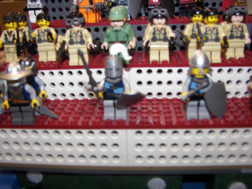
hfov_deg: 51.4
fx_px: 262
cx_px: 126
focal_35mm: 36
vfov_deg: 39.7
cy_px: 94
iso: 64
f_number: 2.8
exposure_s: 1/30
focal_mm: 6
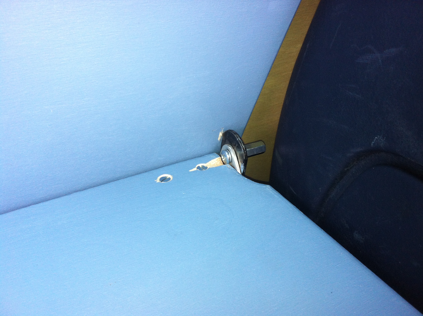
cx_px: 212
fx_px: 427
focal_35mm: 35
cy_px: 158
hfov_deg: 52.7
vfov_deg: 40.6
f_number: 2.8
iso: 125
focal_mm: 3.85
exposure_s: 1/120
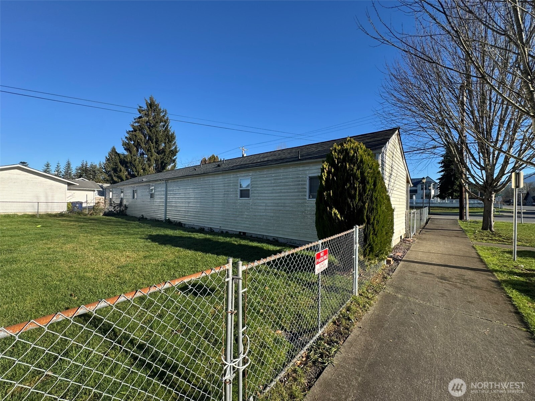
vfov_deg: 85.7
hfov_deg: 102.1
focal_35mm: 14
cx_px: 268
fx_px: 216
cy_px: 200
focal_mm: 2.22
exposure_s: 1/821
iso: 40
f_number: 2.2
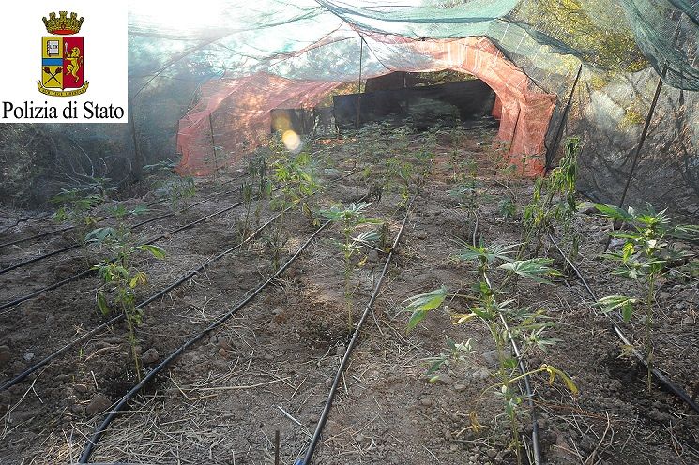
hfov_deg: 73.8
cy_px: 232
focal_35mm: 24
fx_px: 466
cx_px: 350
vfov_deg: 53.1
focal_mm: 24
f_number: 11
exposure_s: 1/250
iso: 3200
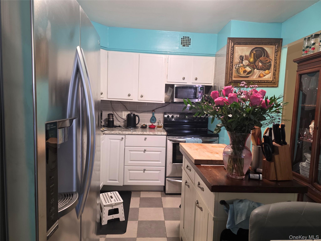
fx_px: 213
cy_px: 120
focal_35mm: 23
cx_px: 160
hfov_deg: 73.9
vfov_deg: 58.9
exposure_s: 1/55
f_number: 1.7
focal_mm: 6.3
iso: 320
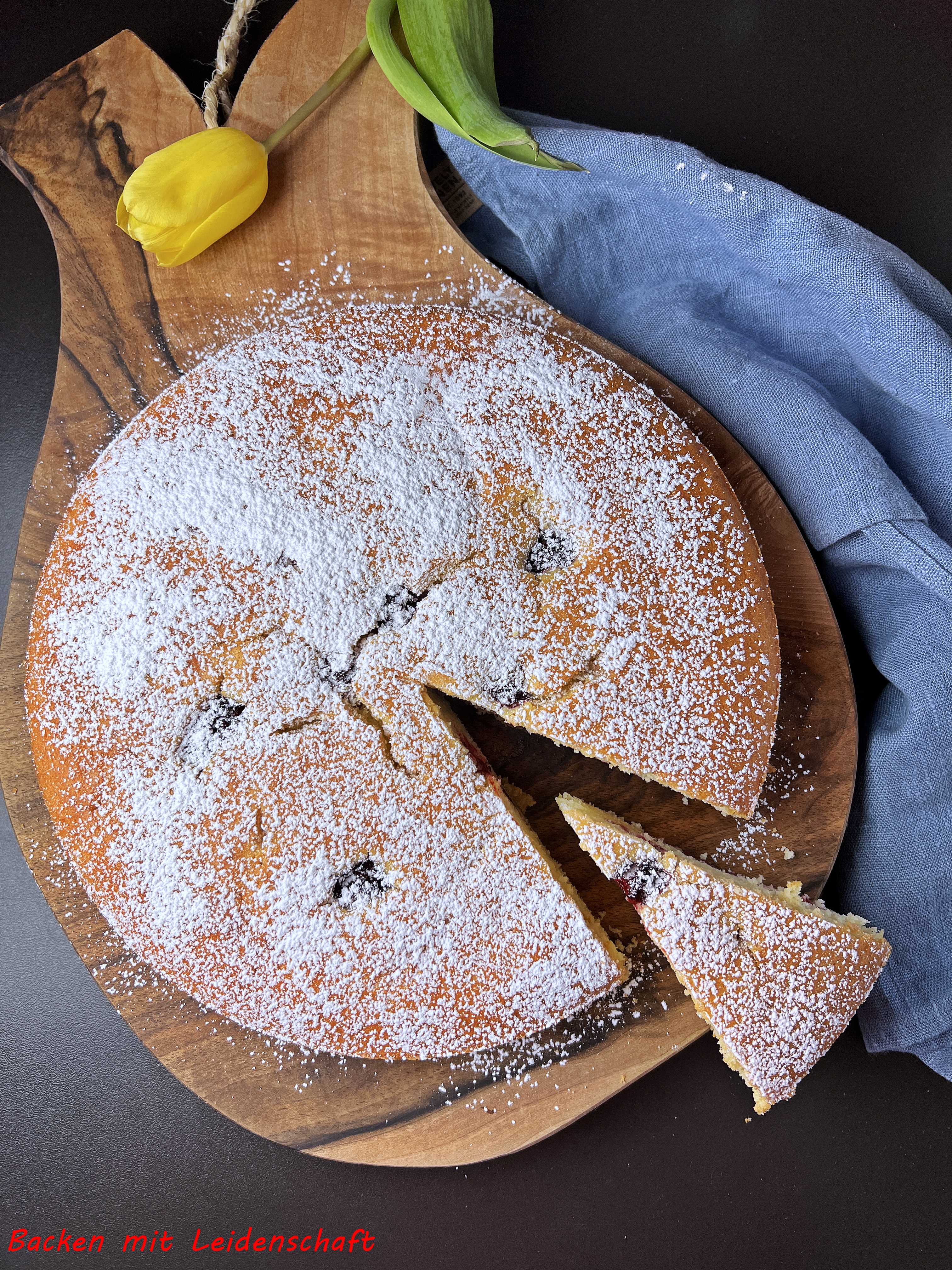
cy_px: 635
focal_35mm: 26
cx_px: 476
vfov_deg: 67.3
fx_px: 953
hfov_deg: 53.1
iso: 40
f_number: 1.5
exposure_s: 1/240
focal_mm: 5.7
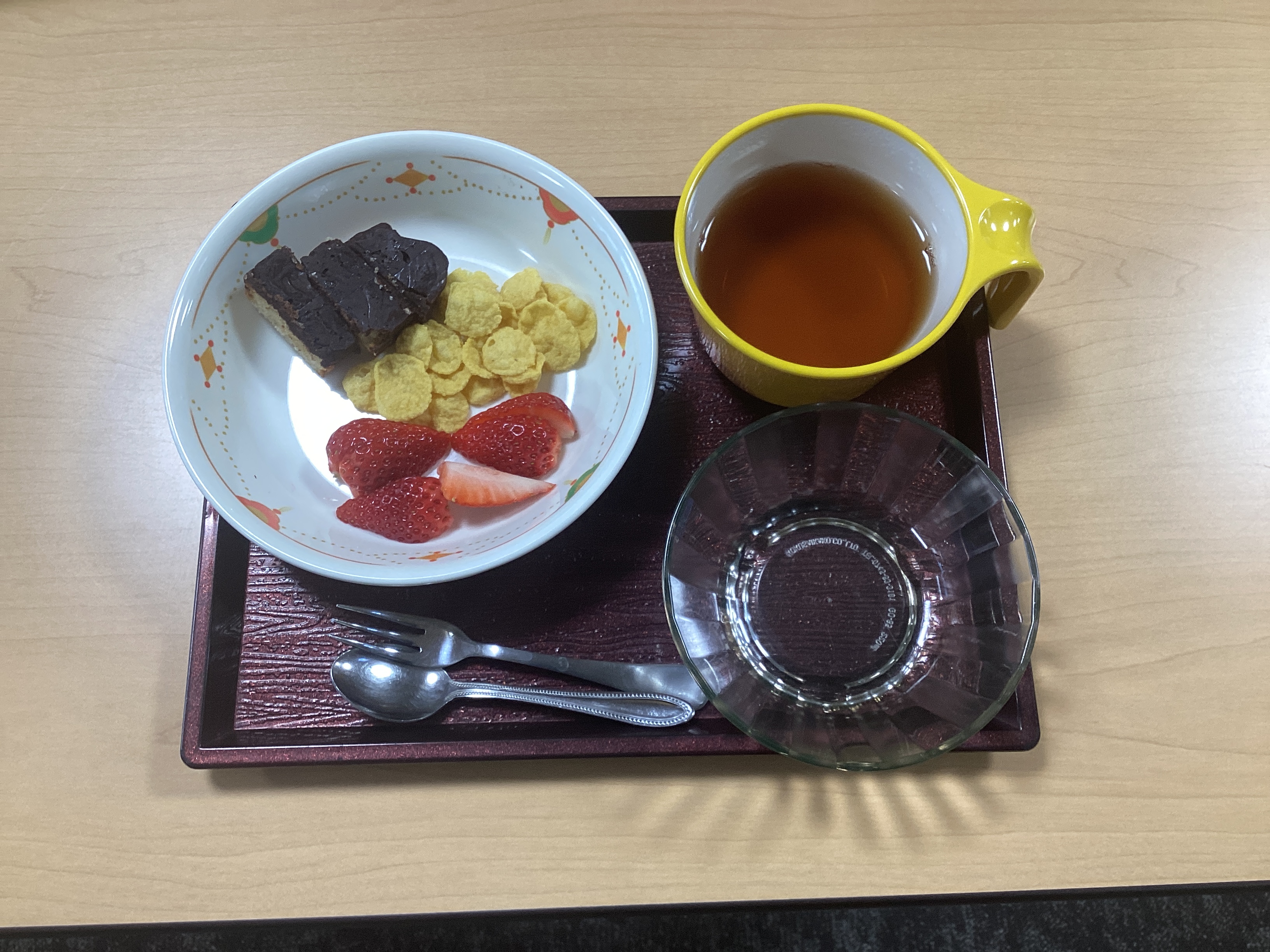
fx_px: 1137
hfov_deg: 58.4
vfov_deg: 45.4
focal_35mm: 31
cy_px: 476
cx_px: 635
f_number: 2.4
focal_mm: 3.3
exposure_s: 1/50
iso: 64
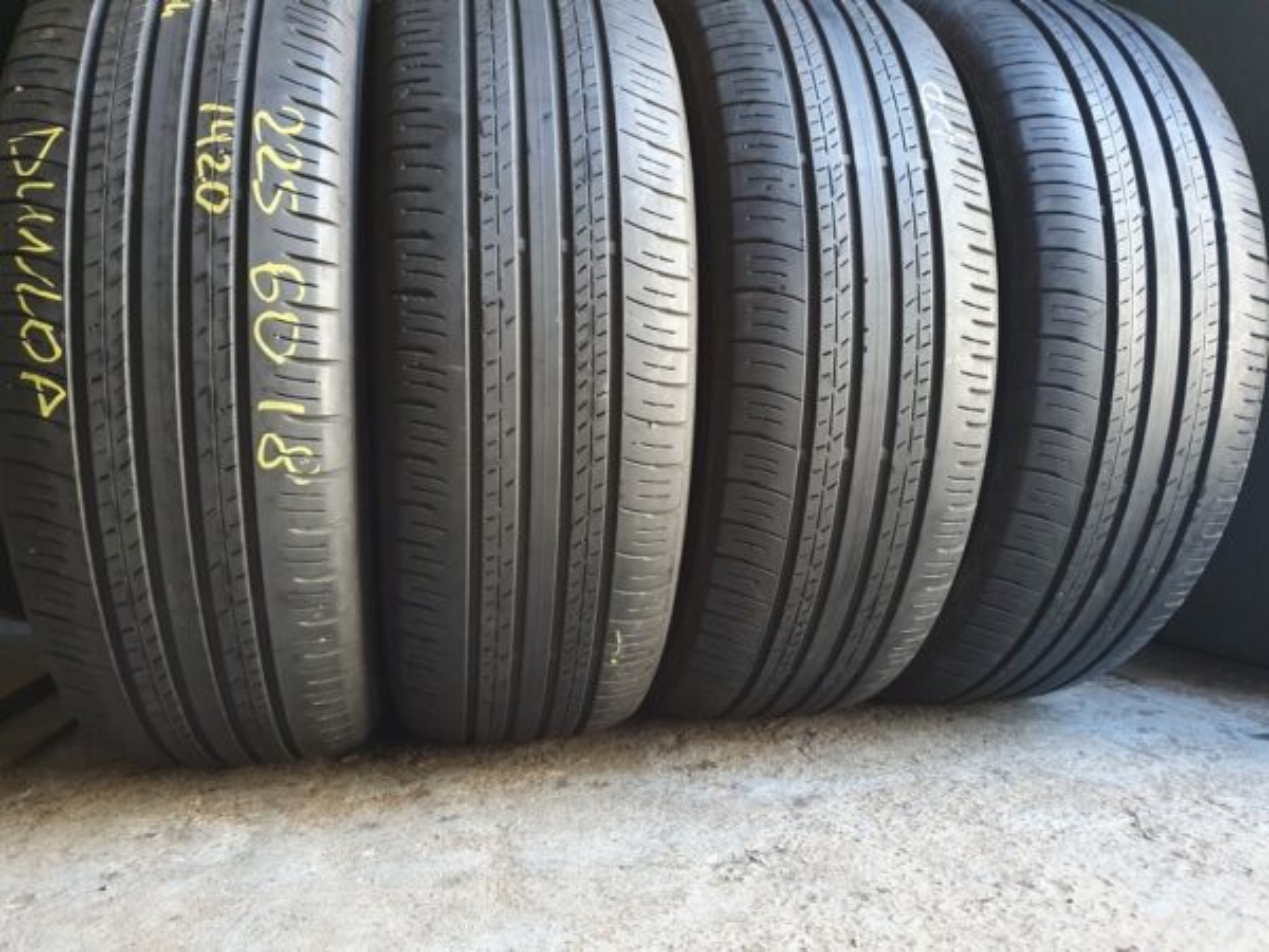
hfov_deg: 67.3
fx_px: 953
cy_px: 476
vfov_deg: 53.1
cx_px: 634
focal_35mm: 26
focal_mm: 4.32
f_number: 1.5
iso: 320
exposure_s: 1/40
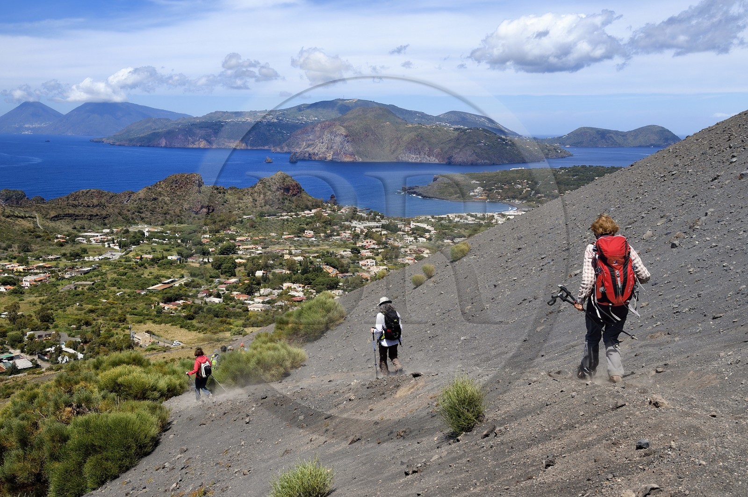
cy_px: 248
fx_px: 706
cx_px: 374
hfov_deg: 55.8
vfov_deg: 38.8
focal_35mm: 34
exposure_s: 1/320
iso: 200
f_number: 13
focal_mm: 34
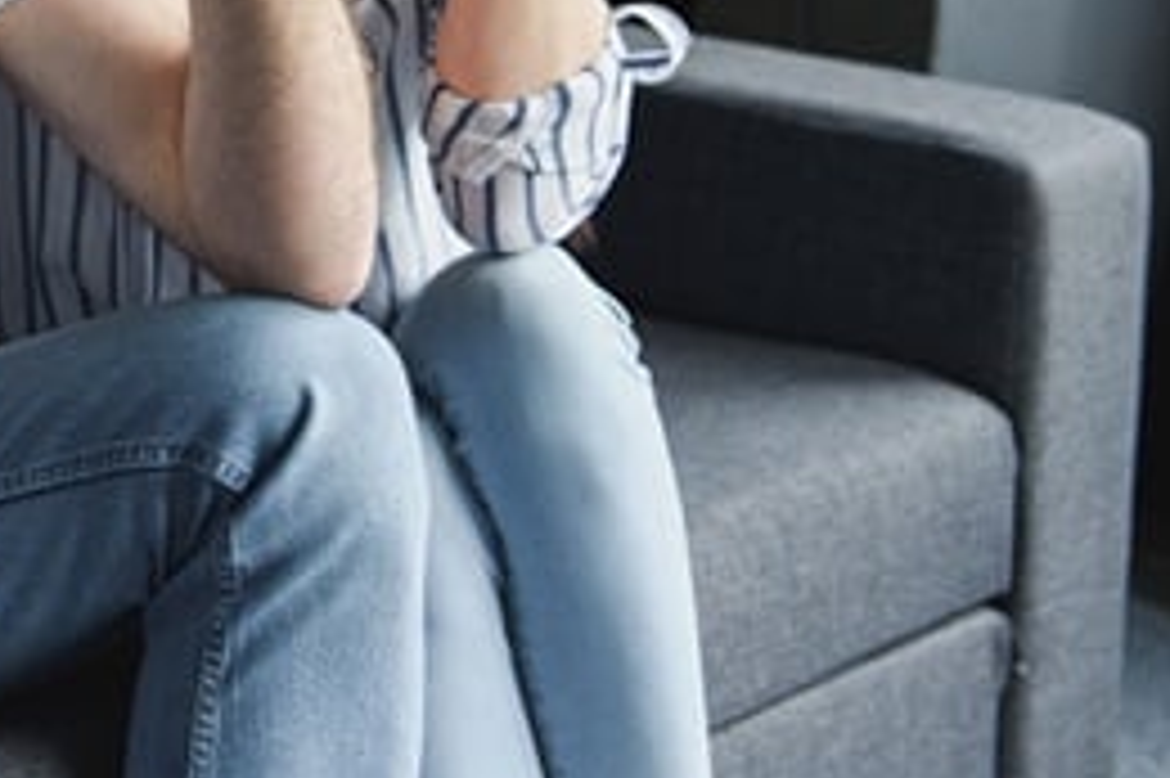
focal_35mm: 104
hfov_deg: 19.1
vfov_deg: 12.9
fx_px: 3378
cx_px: -14
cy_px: -72
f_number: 4
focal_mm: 45
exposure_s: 1/200
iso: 640
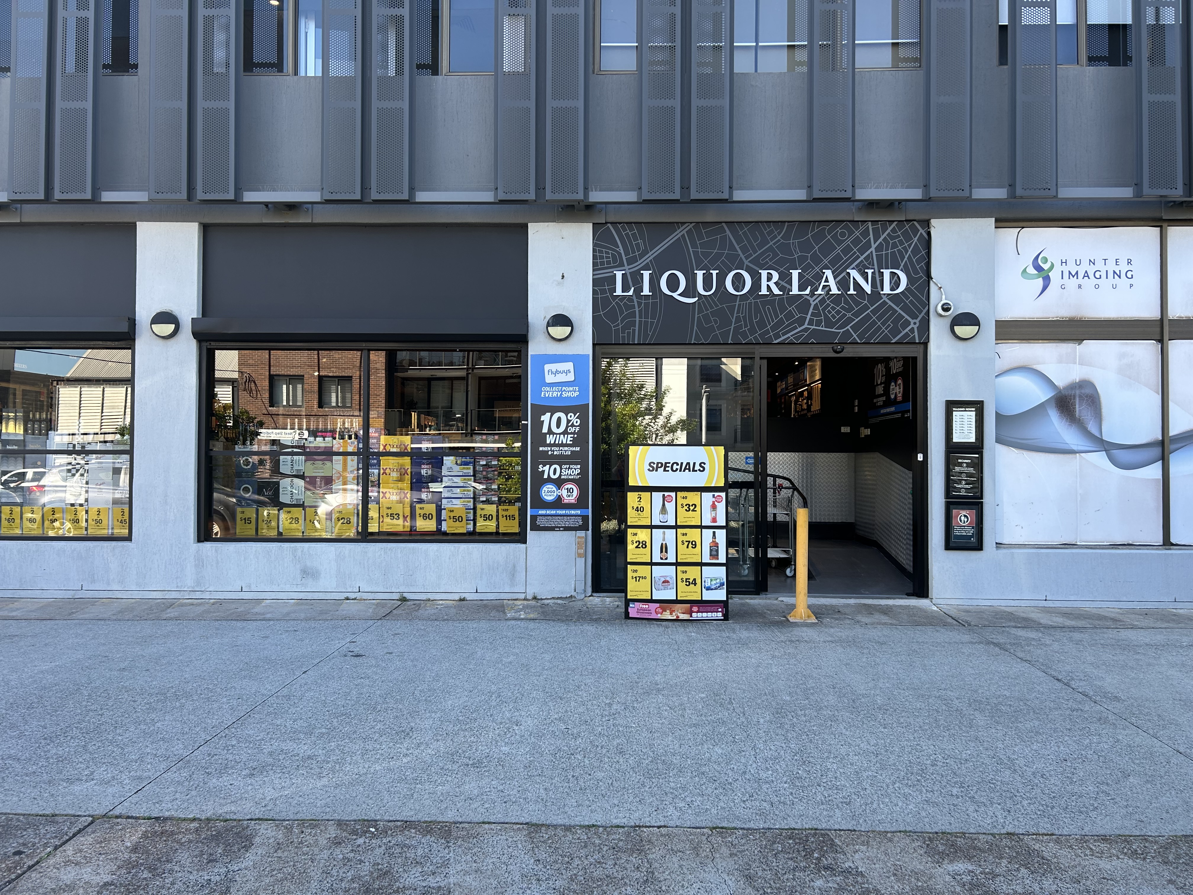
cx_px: 596
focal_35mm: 26
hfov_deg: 67.3
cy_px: 448
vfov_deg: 53.1
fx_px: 896
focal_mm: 5.7
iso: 50
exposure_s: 1/486
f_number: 1.5
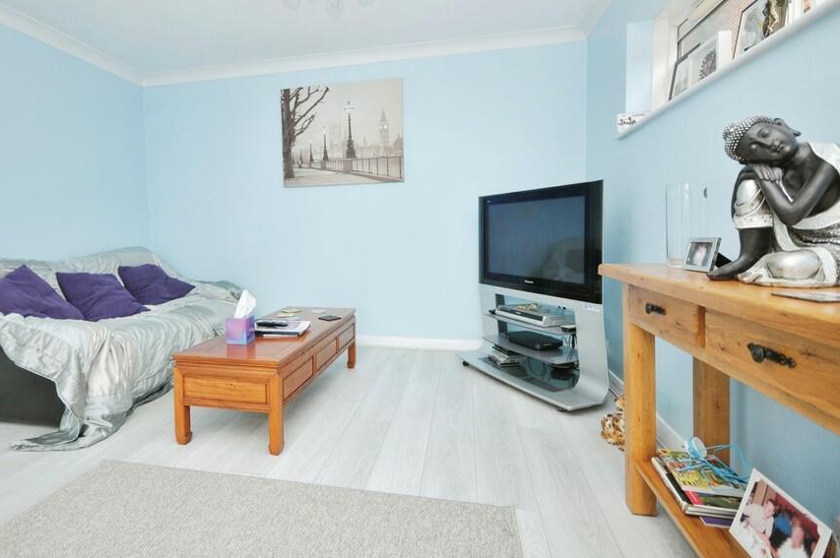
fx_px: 420
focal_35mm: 18
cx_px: 359
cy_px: 240
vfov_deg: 67.0
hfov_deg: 89.5
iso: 200
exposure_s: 1/60
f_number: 5
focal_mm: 10
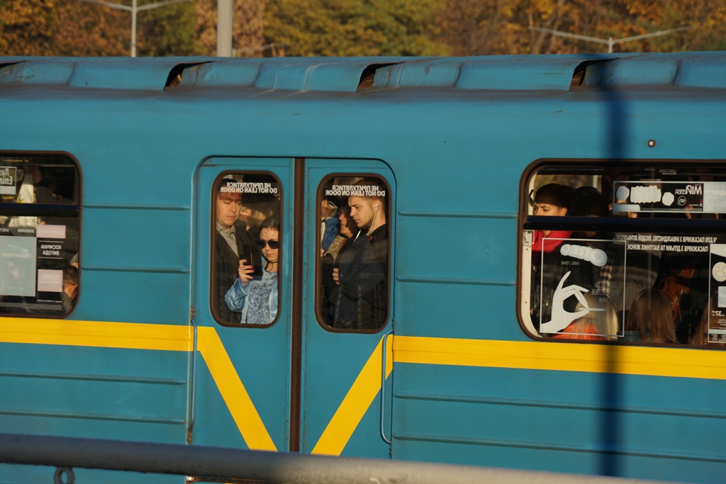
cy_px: 242
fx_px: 4084
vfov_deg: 6.8
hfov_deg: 10.2
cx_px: 363
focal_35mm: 202
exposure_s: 1/250
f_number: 6.3
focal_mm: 135
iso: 100
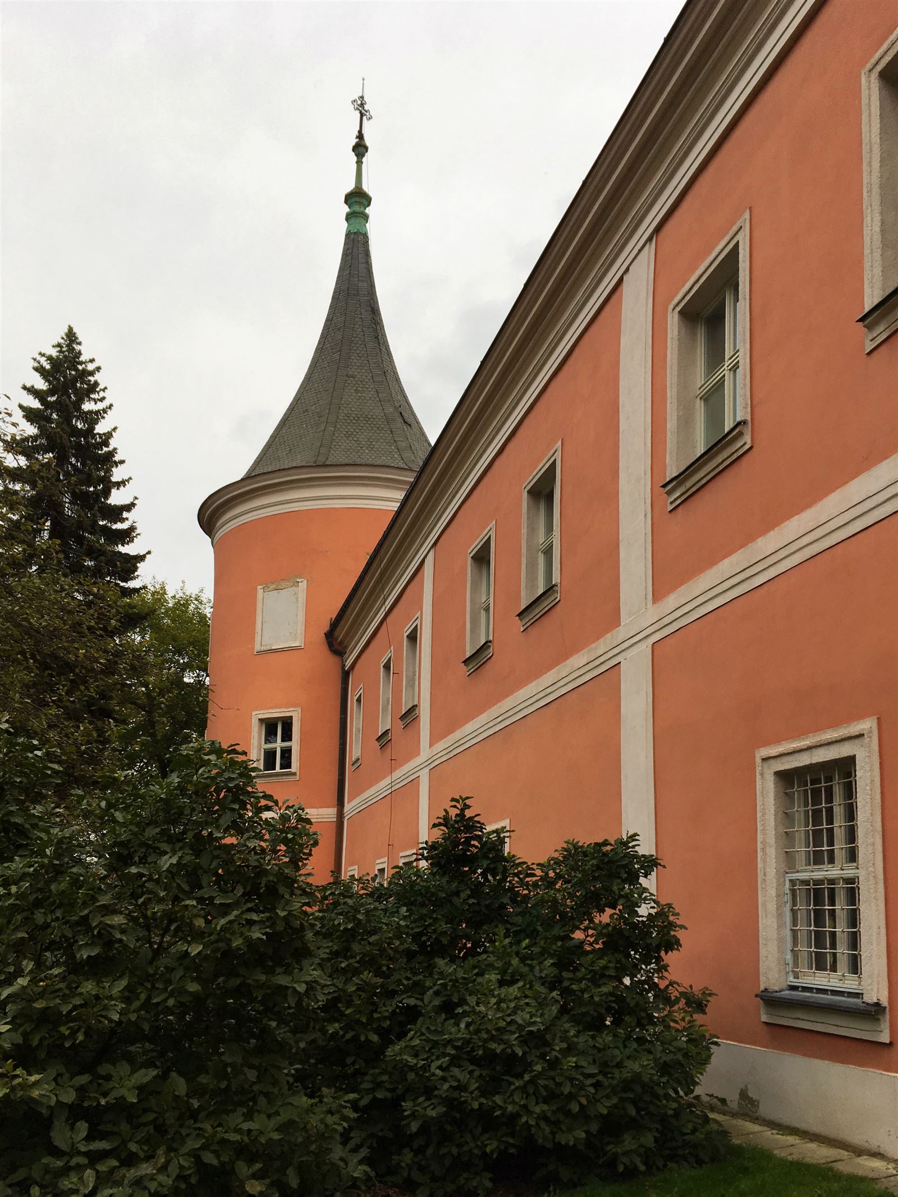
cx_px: 449
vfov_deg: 61.7
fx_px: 1003
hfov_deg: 48.2
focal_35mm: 29
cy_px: 598
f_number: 2.2
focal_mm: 4.15
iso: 25
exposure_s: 1/368
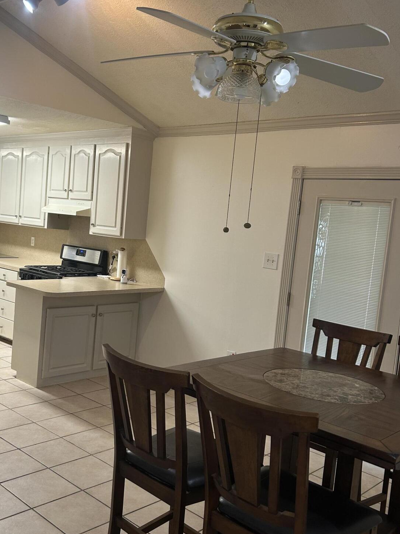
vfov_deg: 51.4
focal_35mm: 36
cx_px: 141
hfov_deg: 39.3
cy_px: 270
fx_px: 555
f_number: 1.5
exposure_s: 1/60
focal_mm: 5.7
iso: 80
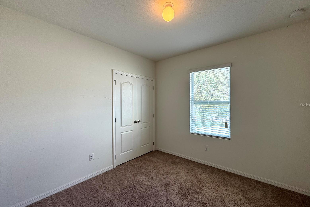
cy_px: 105
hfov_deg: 100.4
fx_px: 129
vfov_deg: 77.3
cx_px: 159
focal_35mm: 15
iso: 80
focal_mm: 2.22
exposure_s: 1/120
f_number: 2.2
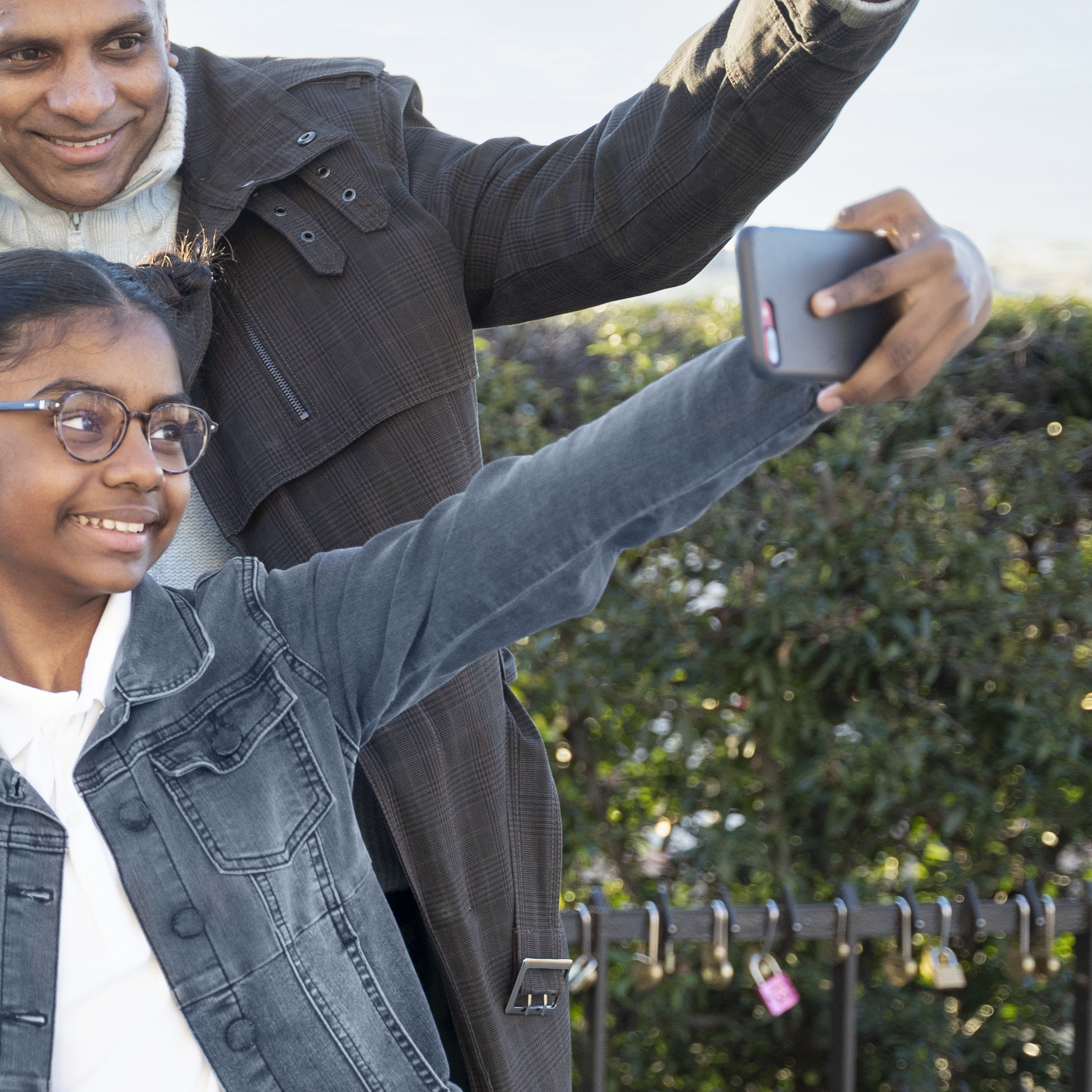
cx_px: -174
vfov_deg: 14.9
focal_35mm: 117
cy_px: 567
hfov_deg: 14.5
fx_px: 4175
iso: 320
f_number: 2.8
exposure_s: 1/500
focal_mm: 48.4
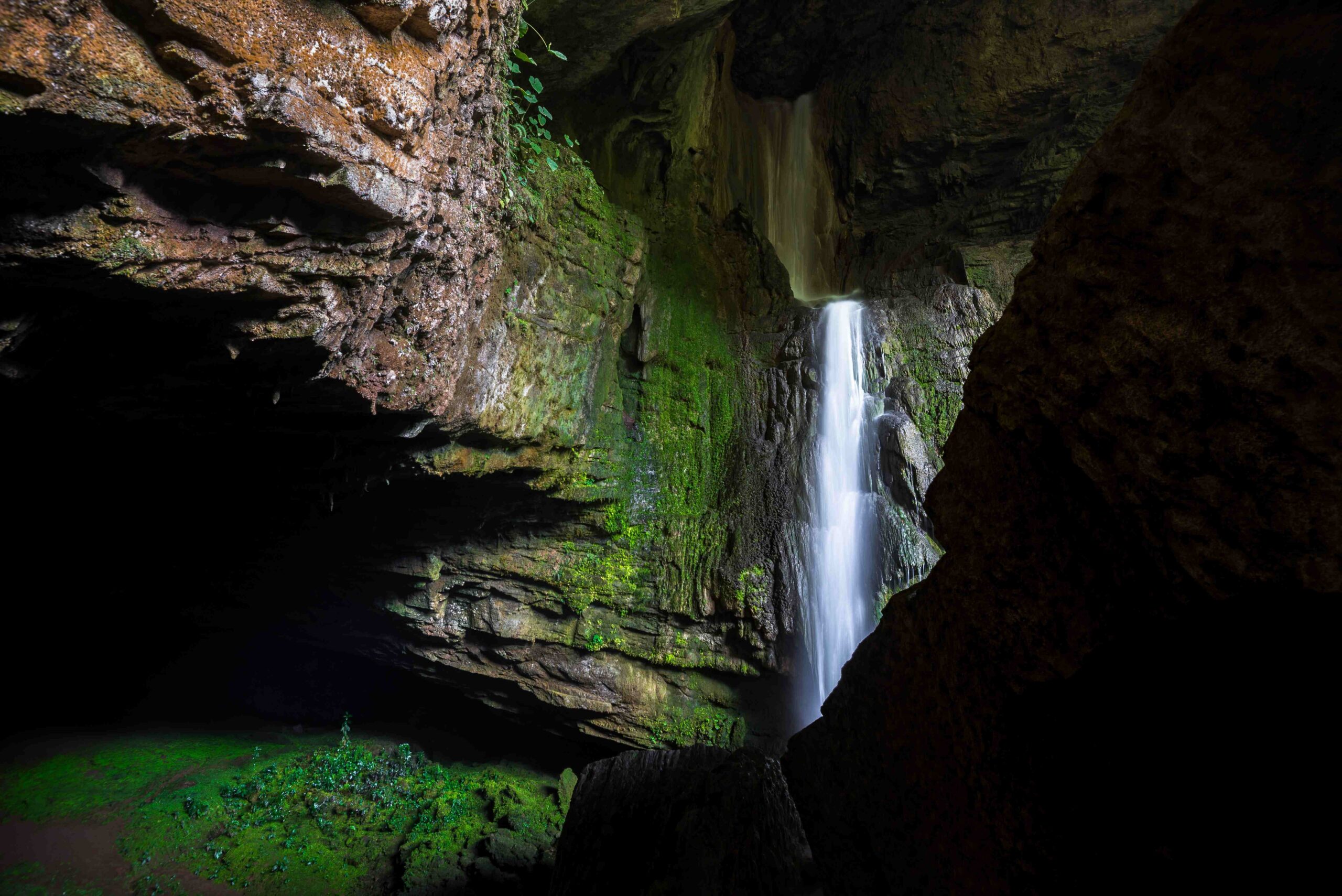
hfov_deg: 96.7
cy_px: 448
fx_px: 597
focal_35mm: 16
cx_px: 671
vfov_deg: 73.8
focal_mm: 16
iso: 50
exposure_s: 8
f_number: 9
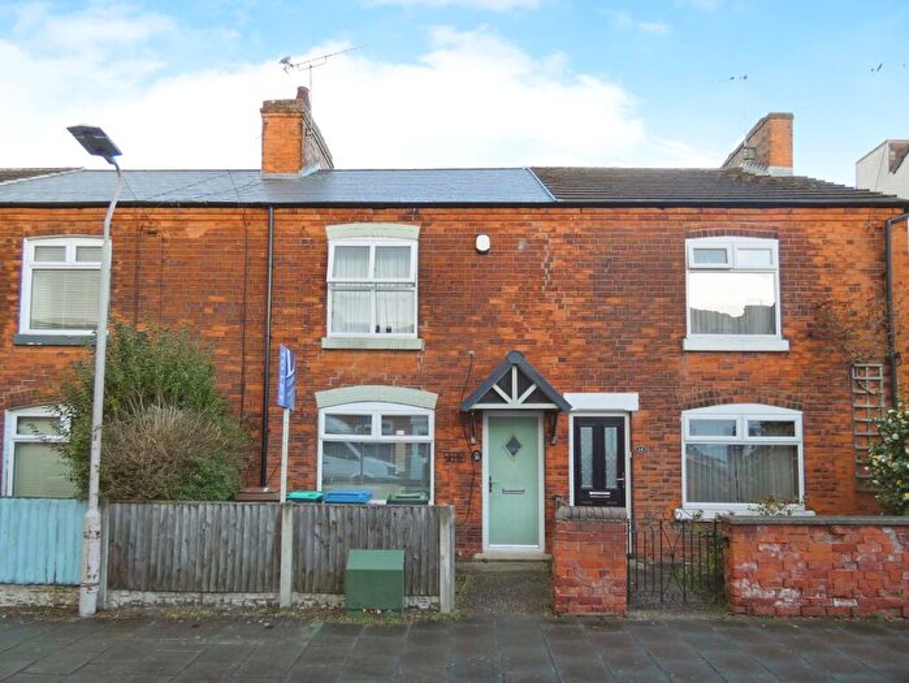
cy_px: 342
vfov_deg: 66.0
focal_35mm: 20
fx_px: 525
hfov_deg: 81.7
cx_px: 454
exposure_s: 1/100
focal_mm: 3.6
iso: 80
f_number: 2.8
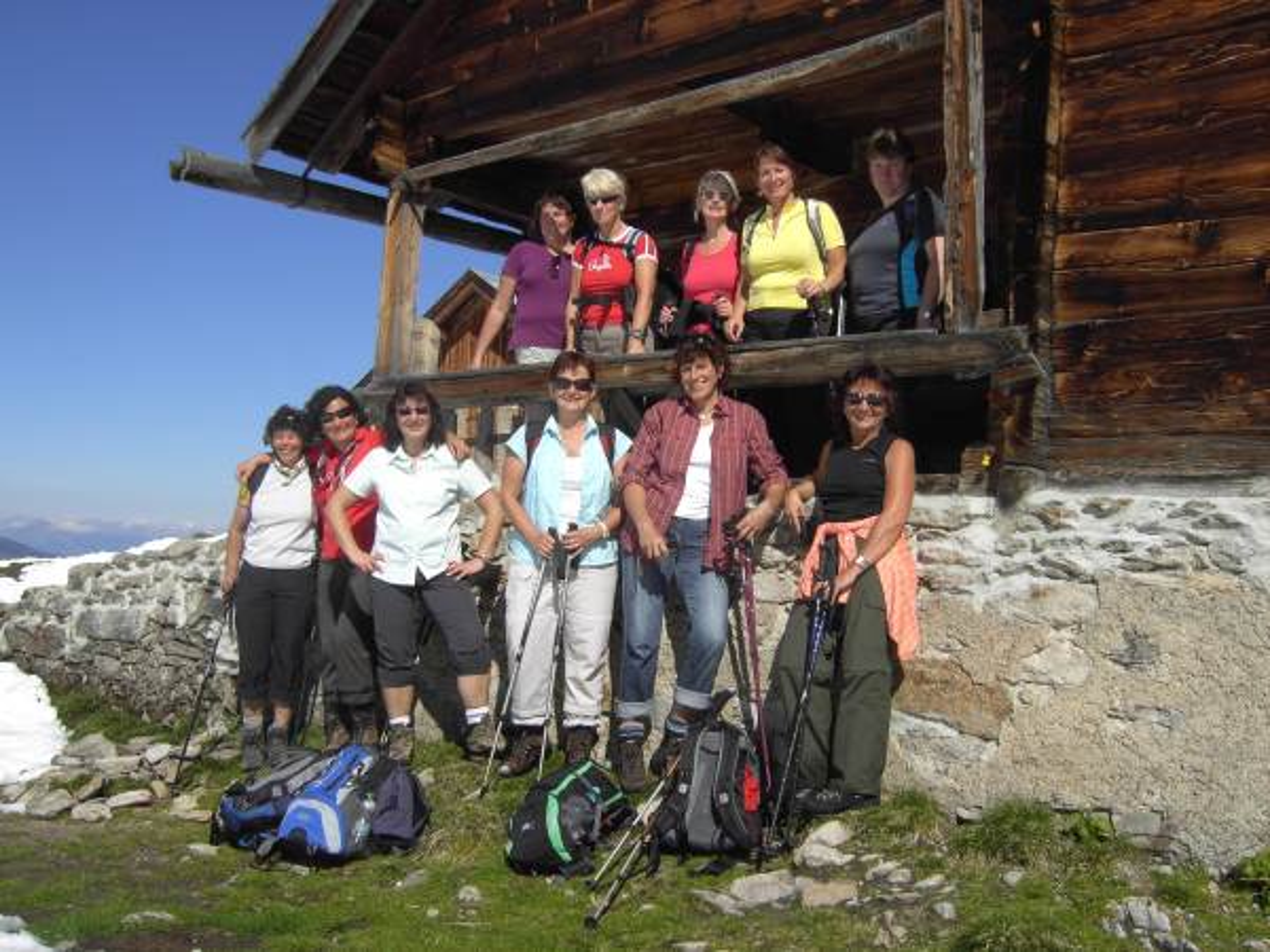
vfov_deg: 40.7
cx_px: 635
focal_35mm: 35
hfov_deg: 52.6
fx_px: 1284
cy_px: 476
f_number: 6.7
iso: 50
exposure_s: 1/280
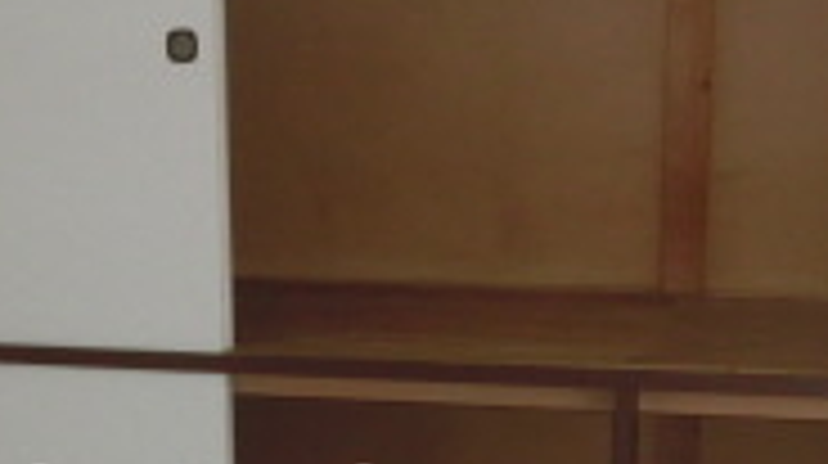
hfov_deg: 23.4
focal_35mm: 91
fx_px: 1996
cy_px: 518
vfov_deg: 13.0
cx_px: 320
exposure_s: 1/125
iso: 250
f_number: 3
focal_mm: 4.24
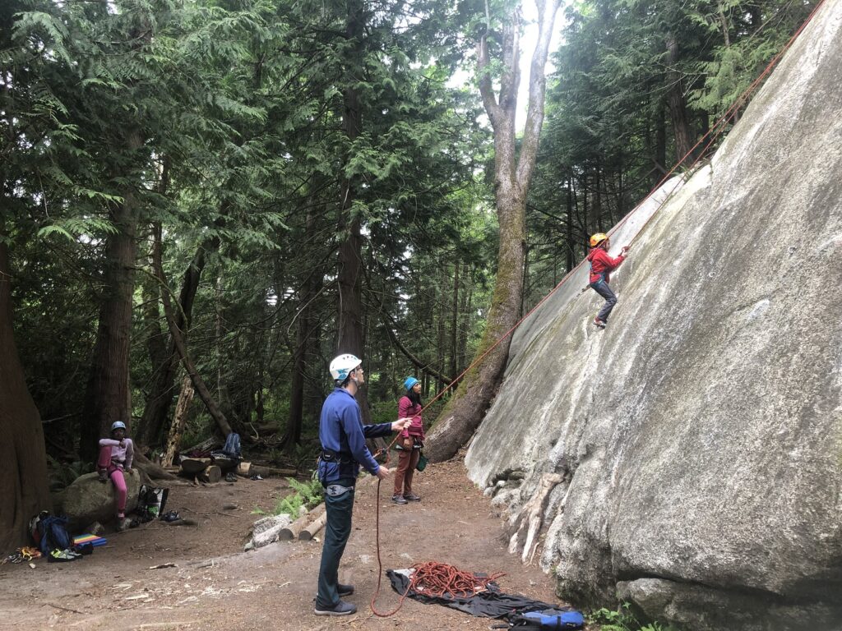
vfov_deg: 49.7
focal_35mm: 28
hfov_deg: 63.4
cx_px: 421
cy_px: 316
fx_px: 681
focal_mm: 3.99
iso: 25
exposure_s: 1/40
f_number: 1.8
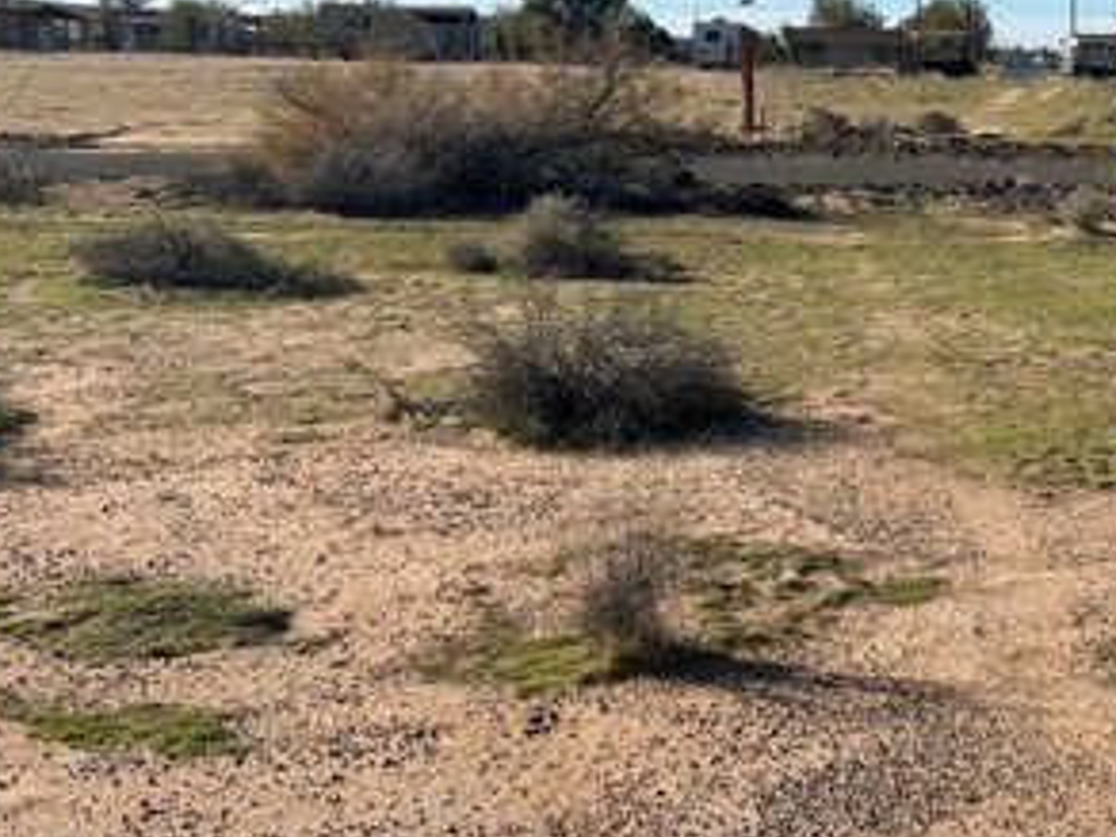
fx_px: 1838
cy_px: 245
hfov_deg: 32.3
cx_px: 986
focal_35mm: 57
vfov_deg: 25.4
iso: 50
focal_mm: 5.7
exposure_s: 1/5319
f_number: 1.5
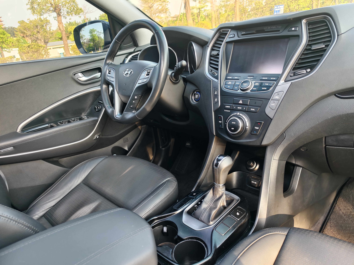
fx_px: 235
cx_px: 177
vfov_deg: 58.9
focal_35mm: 23
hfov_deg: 73.9
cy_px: 132
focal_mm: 5.6
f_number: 1.57
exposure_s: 1/100
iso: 87
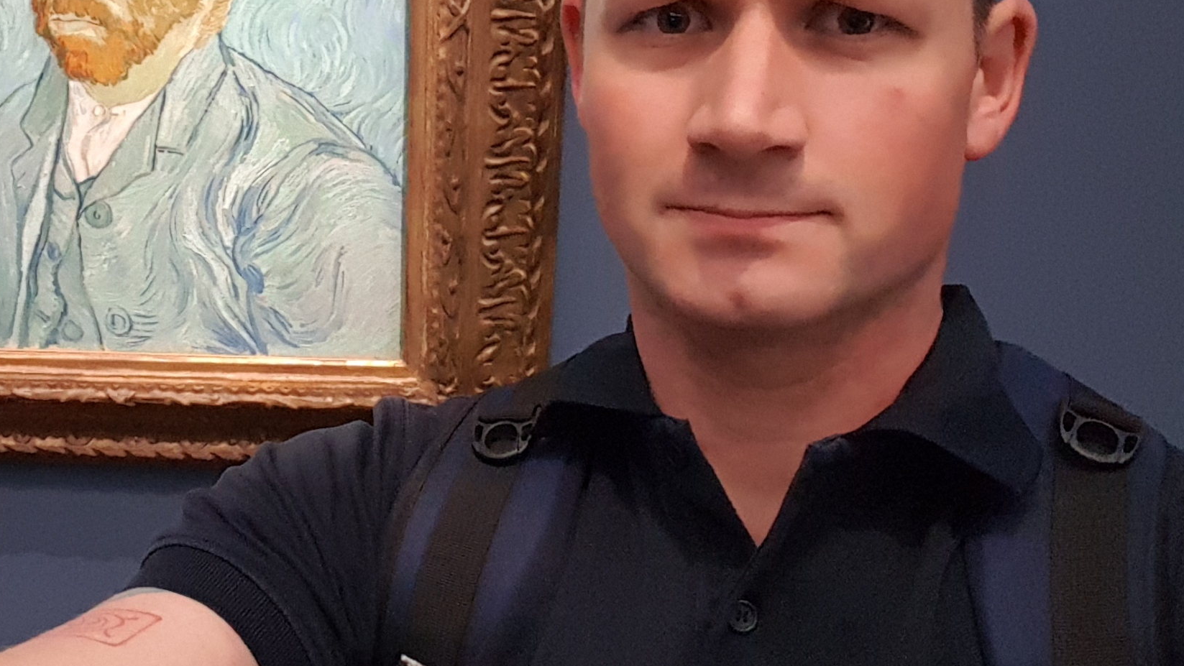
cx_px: 302
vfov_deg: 32.4
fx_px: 1130
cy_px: 197
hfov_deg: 52.9
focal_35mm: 36
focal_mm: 2.1
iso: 500
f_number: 1.7
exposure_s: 1/13
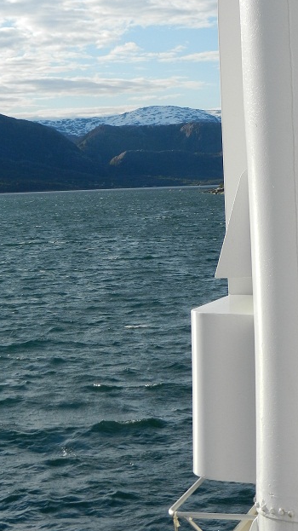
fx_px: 1181
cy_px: 276
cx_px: 95
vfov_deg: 25.3
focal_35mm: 84
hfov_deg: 14.4
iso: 160
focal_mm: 10.9
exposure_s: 1/1250
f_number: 4.5
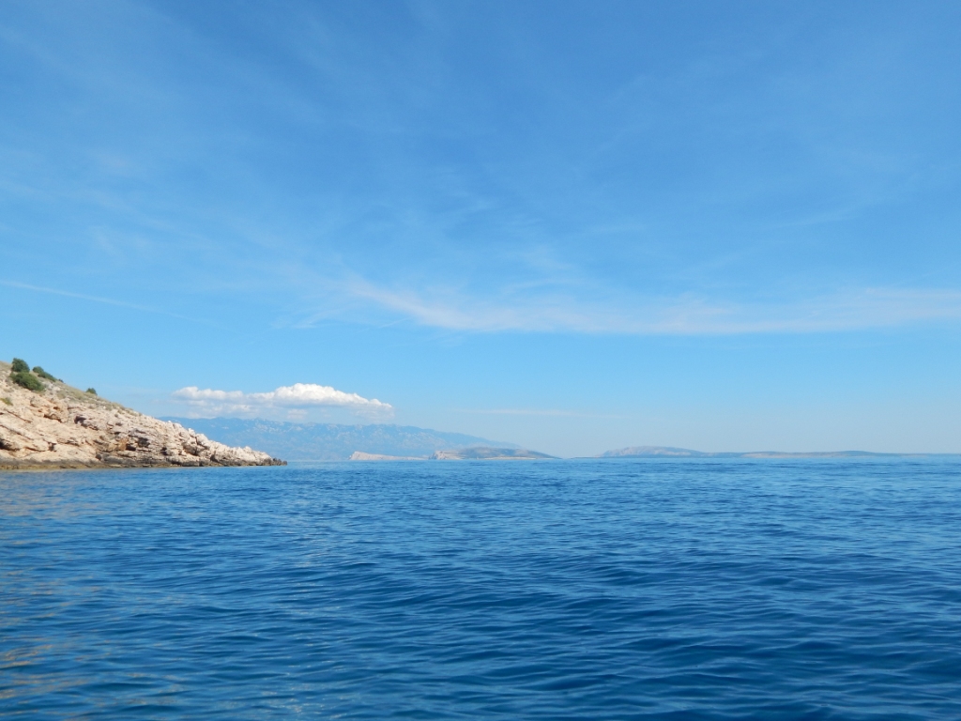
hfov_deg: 63.4
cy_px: 360
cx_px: 480
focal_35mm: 28
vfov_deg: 49.7
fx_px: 777
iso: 125
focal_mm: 5.1
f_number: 6.3
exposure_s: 1/500
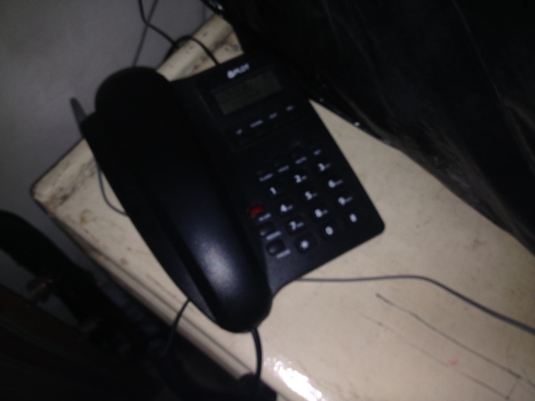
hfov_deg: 52.6
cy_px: 200
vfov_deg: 40.7
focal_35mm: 35
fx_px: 541
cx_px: 268
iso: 50
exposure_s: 1/36
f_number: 2.4
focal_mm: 4.28
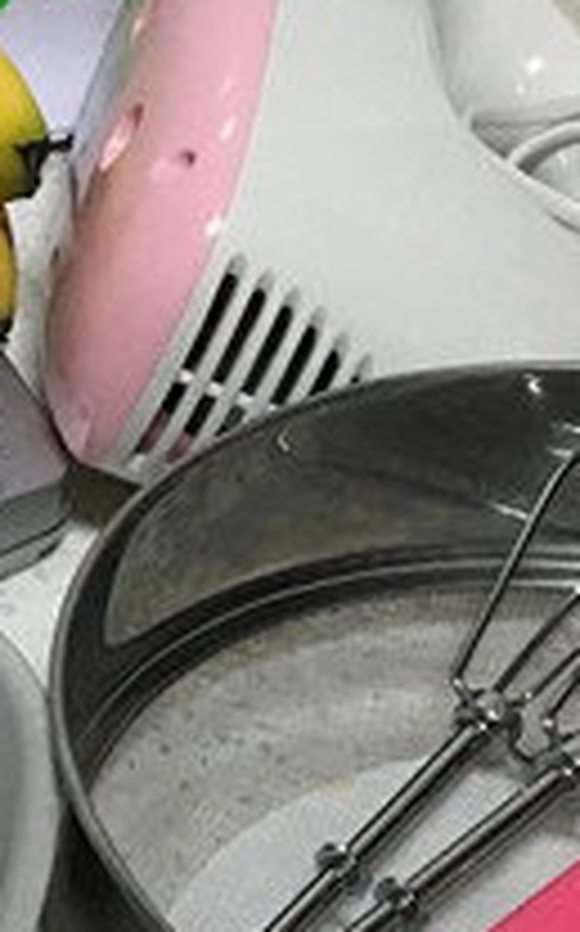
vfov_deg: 17.5
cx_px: -243
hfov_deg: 10.7
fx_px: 3016
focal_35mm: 119
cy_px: 464
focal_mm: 4.15
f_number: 2.2
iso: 250
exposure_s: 1/33
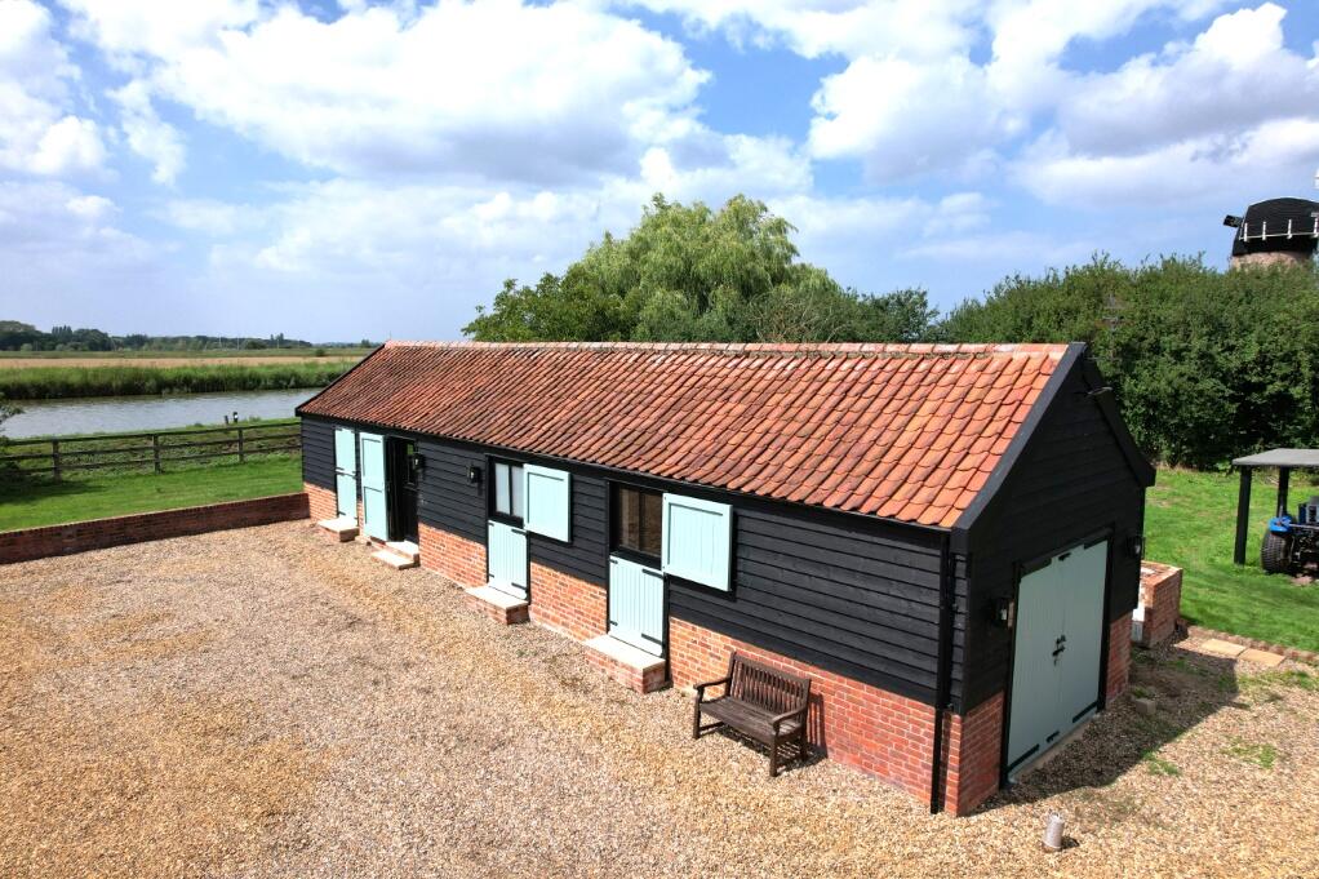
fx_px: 806
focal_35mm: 22
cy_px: 440
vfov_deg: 57.2
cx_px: 660
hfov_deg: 78.6
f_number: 2.8
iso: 100
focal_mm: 8.38
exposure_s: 1/200
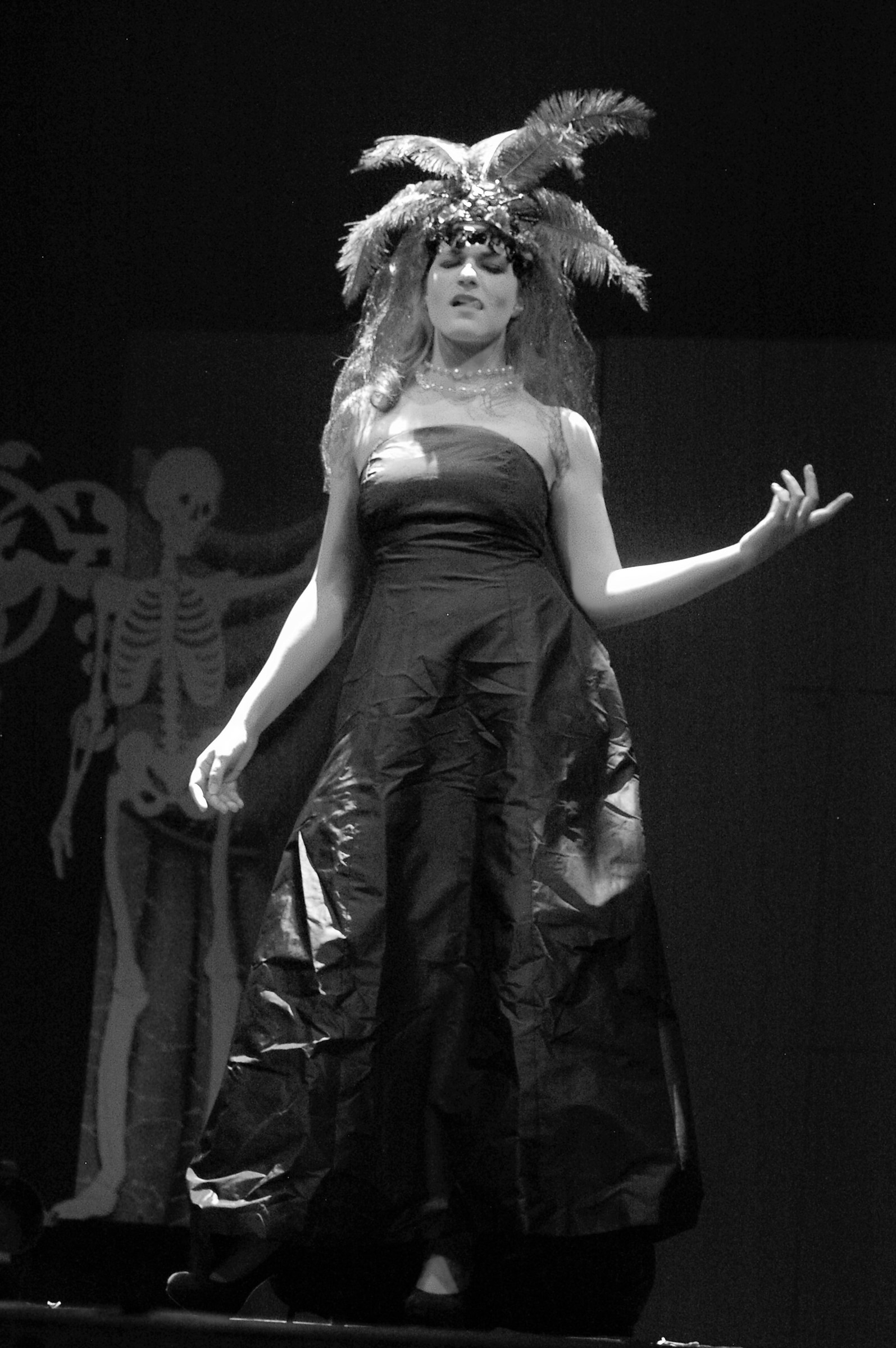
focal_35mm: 120
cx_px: 448
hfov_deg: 11.4
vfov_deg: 17.1
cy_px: 674
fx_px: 4489
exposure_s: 1/30
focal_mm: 80
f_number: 4
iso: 3200
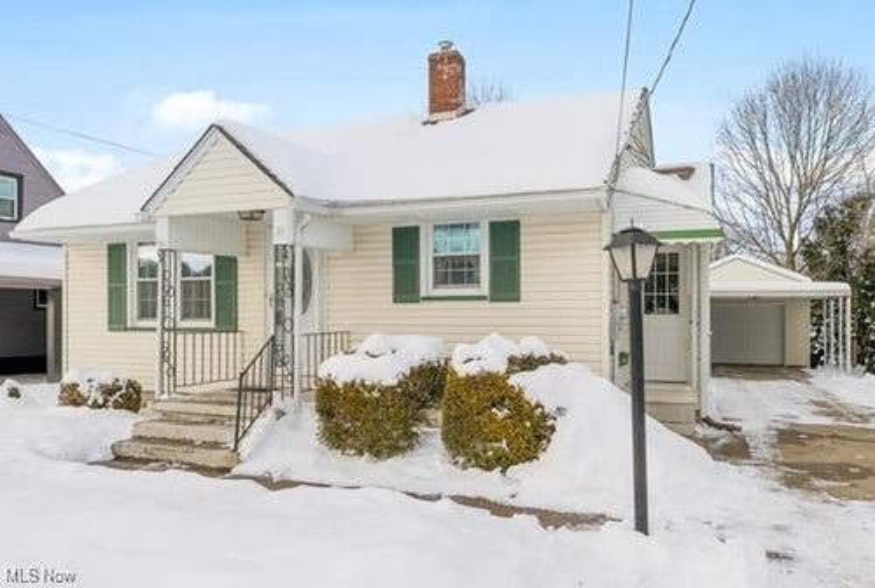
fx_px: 341
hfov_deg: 104.1
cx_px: 438
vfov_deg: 81.5
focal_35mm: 14
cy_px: 294
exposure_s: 1/320
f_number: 8
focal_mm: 14
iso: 250
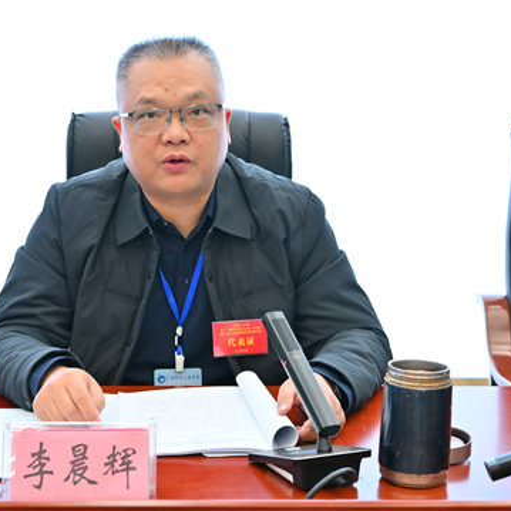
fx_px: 1086
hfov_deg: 26.4
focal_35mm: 65
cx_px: 192
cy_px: 259
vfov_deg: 26.5
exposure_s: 1/80
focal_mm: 50
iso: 2200
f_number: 5.6
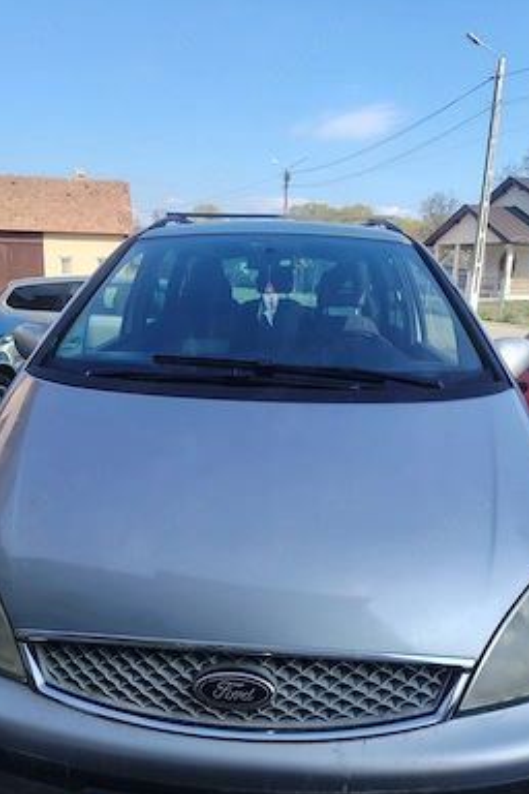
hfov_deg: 49.5
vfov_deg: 69.4
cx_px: 242
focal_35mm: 26
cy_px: 397
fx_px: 573
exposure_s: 1/499
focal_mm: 5.25
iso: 100
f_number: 1.75
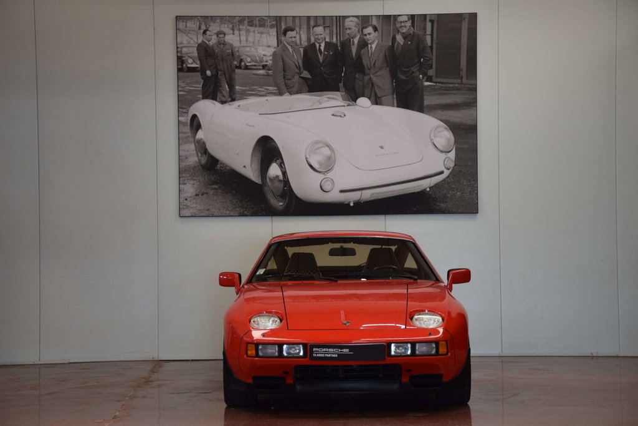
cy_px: 213
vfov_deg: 14.7
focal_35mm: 93
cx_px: 319
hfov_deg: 21.9
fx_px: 1648
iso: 560
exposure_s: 1/60
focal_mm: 62
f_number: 5.3
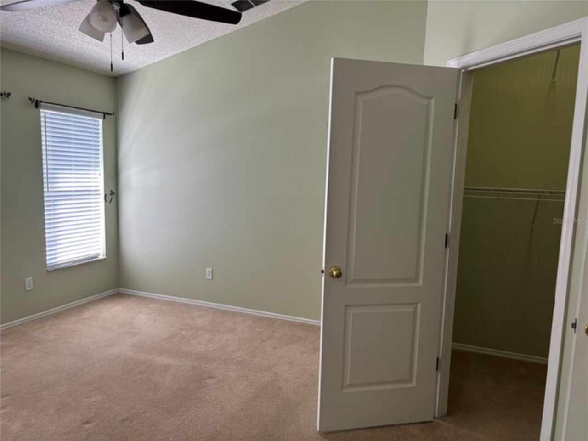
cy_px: 220
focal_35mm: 26
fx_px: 442
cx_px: 294
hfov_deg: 67.3
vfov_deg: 53.1
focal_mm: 5.96
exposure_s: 1/120
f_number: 1.6
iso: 125
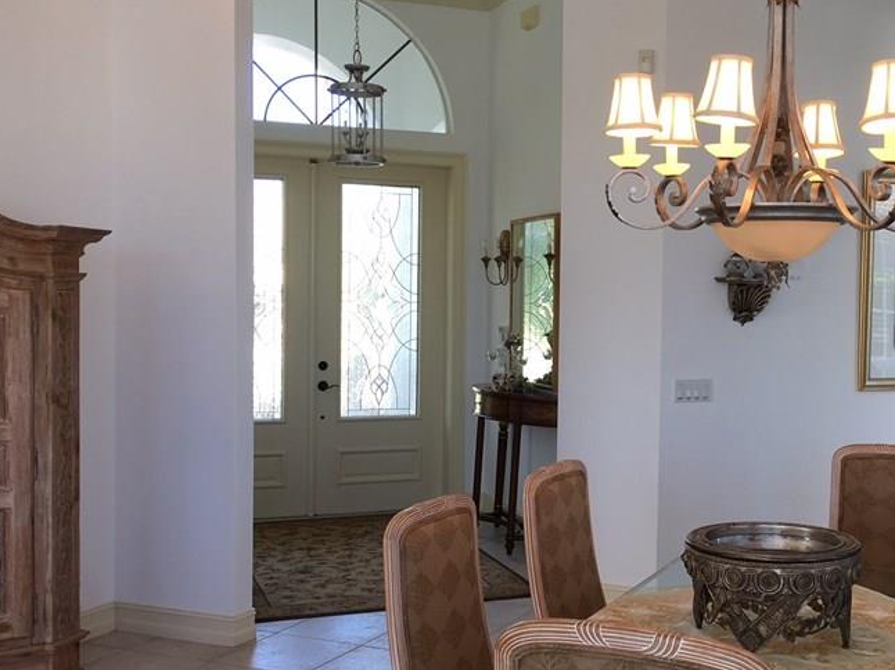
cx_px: 567
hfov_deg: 40.9
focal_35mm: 46
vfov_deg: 31.5
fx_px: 1189
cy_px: 350
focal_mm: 4.15
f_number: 2.2
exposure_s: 1/40
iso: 25
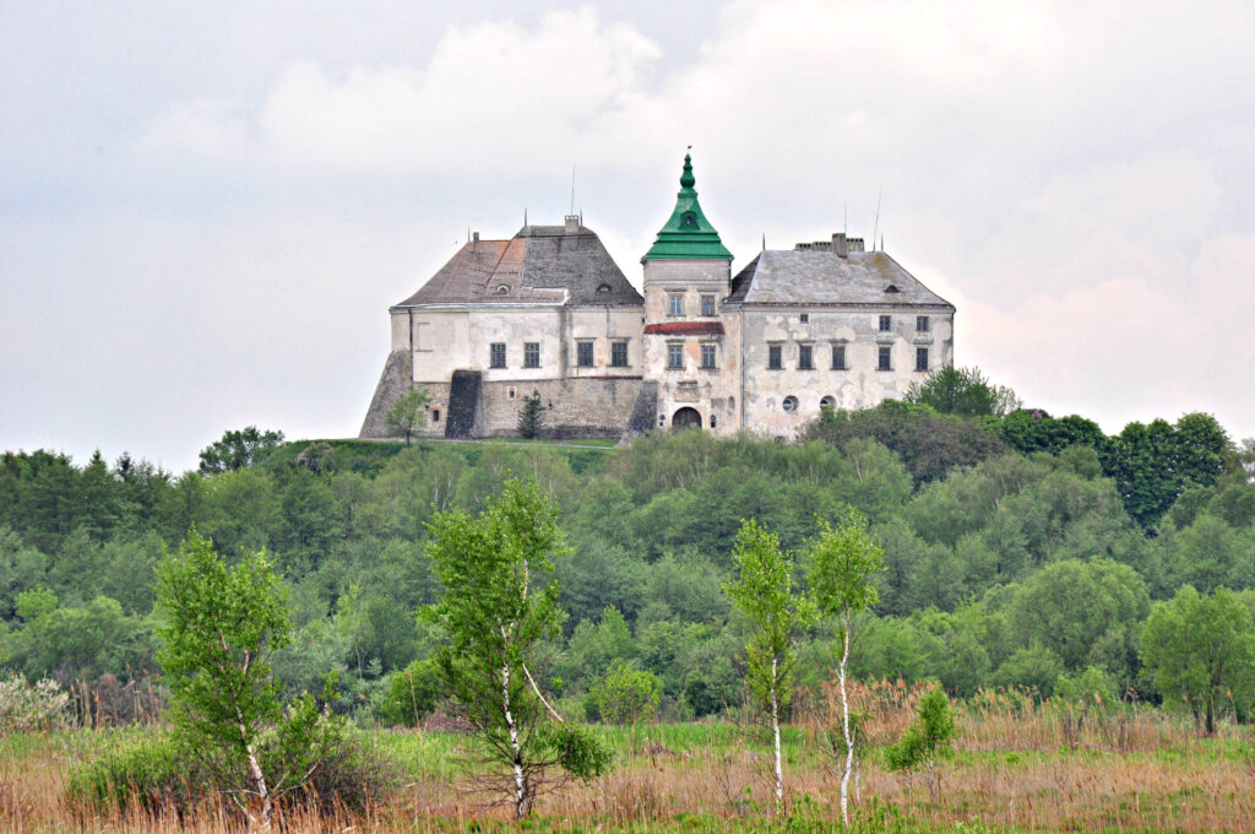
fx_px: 10445
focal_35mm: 300
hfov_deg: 6.9
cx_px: 628
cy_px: 417
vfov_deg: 4.6
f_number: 16
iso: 400
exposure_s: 1/200
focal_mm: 200
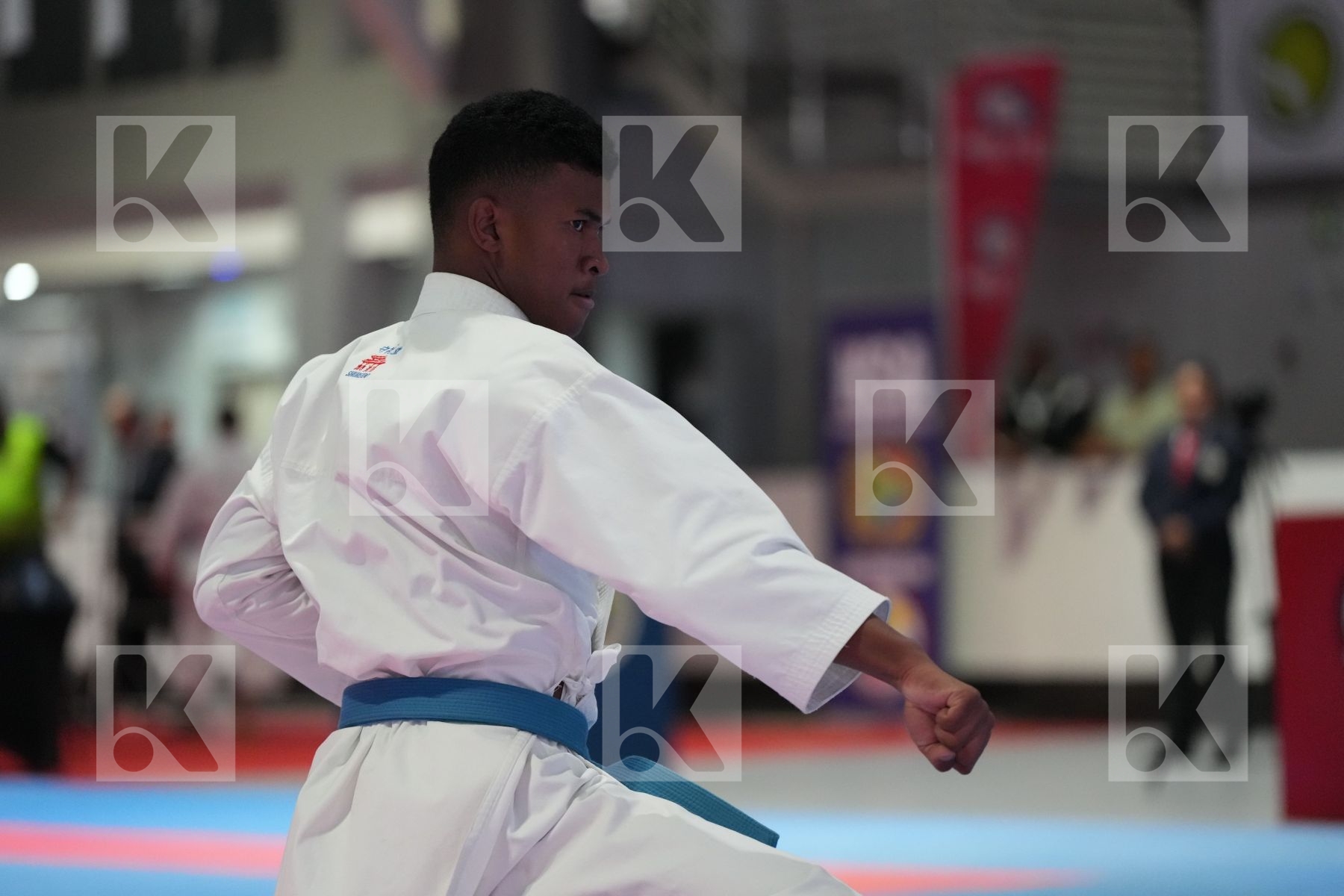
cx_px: 672
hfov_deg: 13.6
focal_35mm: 151
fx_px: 5637
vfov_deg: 9.1
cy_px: 448
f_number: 2.8
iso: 6400
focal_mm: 151
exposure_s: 1/500
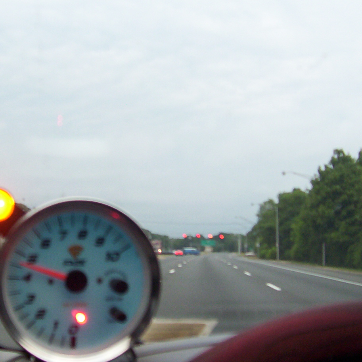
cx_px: 89
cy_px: 190
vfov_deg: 30.0
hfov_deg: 29.6
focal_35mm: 57
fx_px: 674
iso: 100
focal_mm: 5.54
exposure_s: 1/95.8
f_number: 2.76
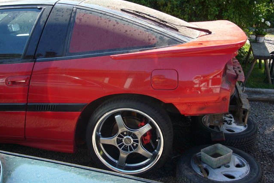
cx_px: 137
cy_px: 89
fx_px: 335
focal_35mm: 44
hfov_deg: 44.5
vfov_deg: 30.5
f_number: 3.3
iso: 80
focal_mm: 6.9
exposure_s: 1/250
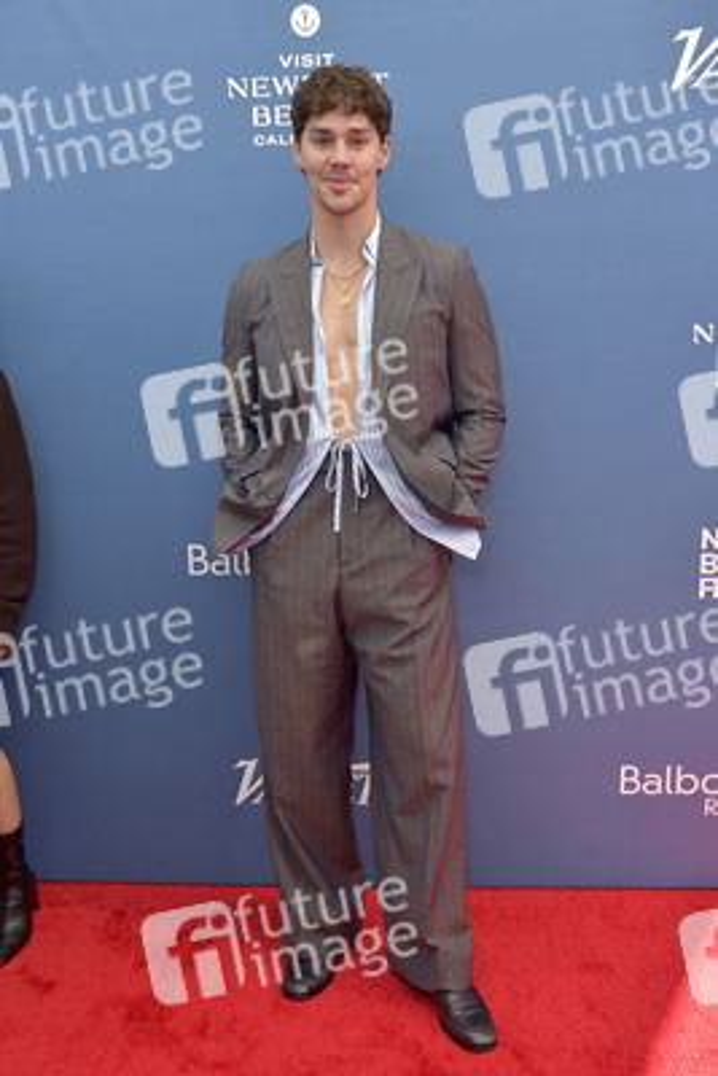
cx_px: 359
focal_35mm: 31
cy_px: 538
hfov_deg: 42.4
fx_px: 927
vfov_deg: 60.3
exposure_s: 1/250
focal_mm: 31
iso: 250
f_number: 7.1
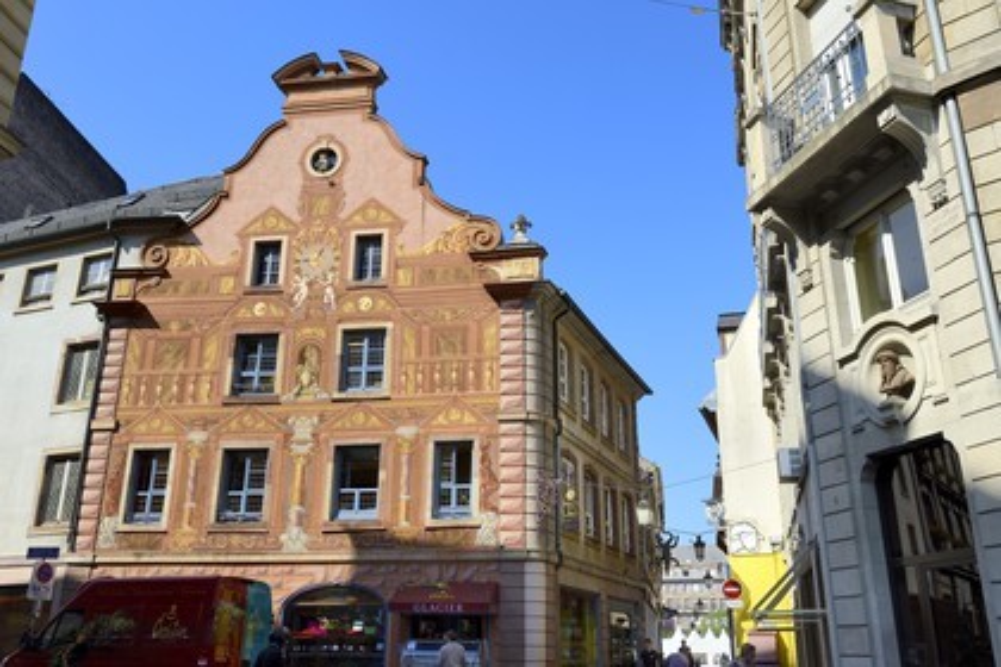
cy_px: 334
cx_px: 500
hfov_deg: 58.7
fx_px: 890
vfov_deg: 41.1
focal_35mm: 32
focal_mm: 32
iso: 200
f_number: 13
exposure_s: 1/250
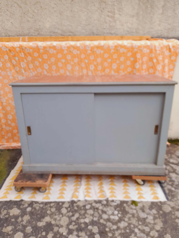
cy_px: 119
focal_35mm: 25
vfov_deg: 69.4
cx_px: 90
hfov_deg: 54.9
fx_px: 172
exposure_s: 1/100
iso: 32
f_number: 2
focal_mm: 4.6
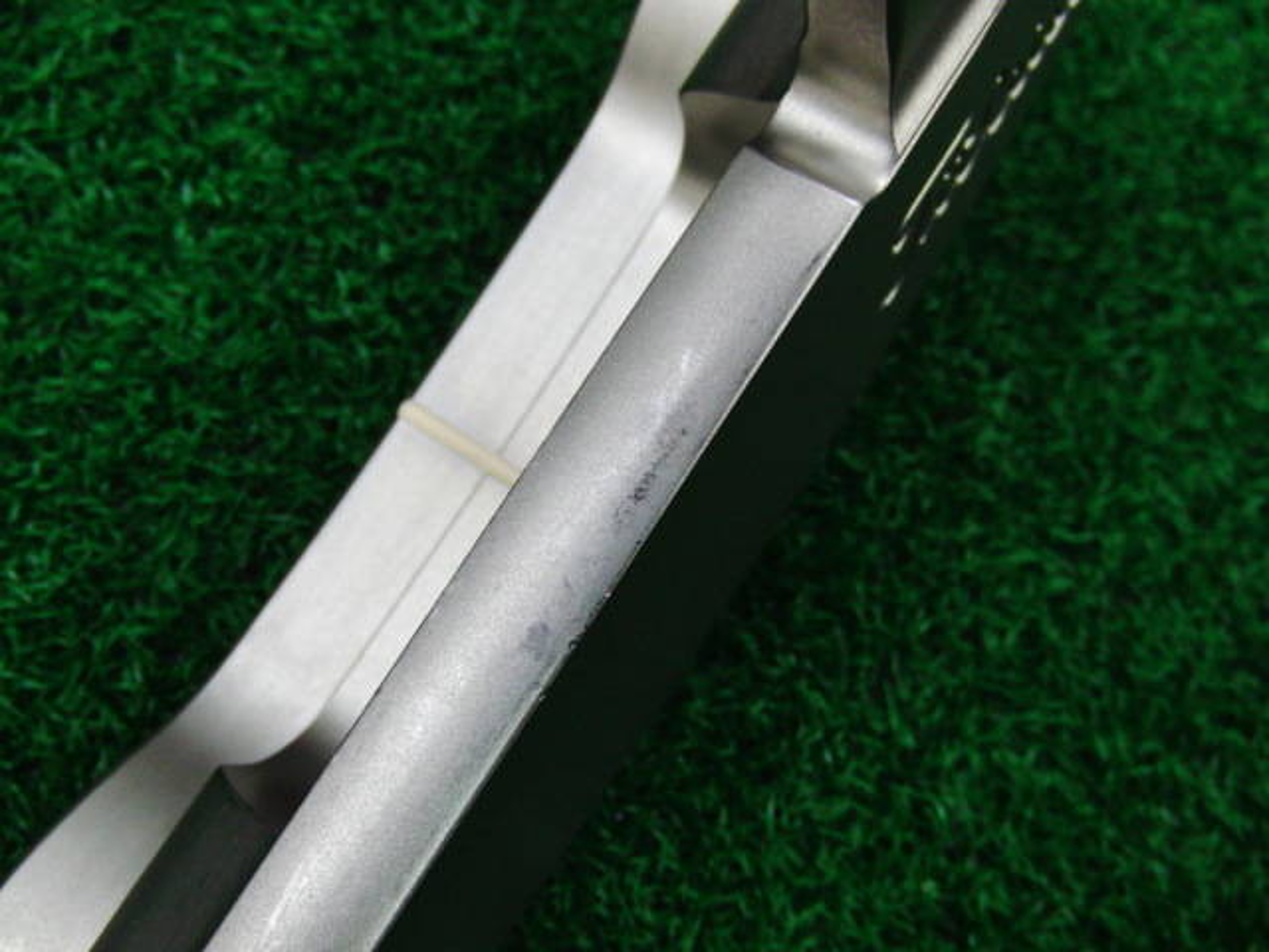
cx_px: 634
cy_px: 476
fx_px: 1356
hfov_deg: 50.1
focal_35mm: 37
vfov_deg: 38.7
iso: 400
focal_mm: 6.42
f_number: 3.6
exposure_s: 1/80
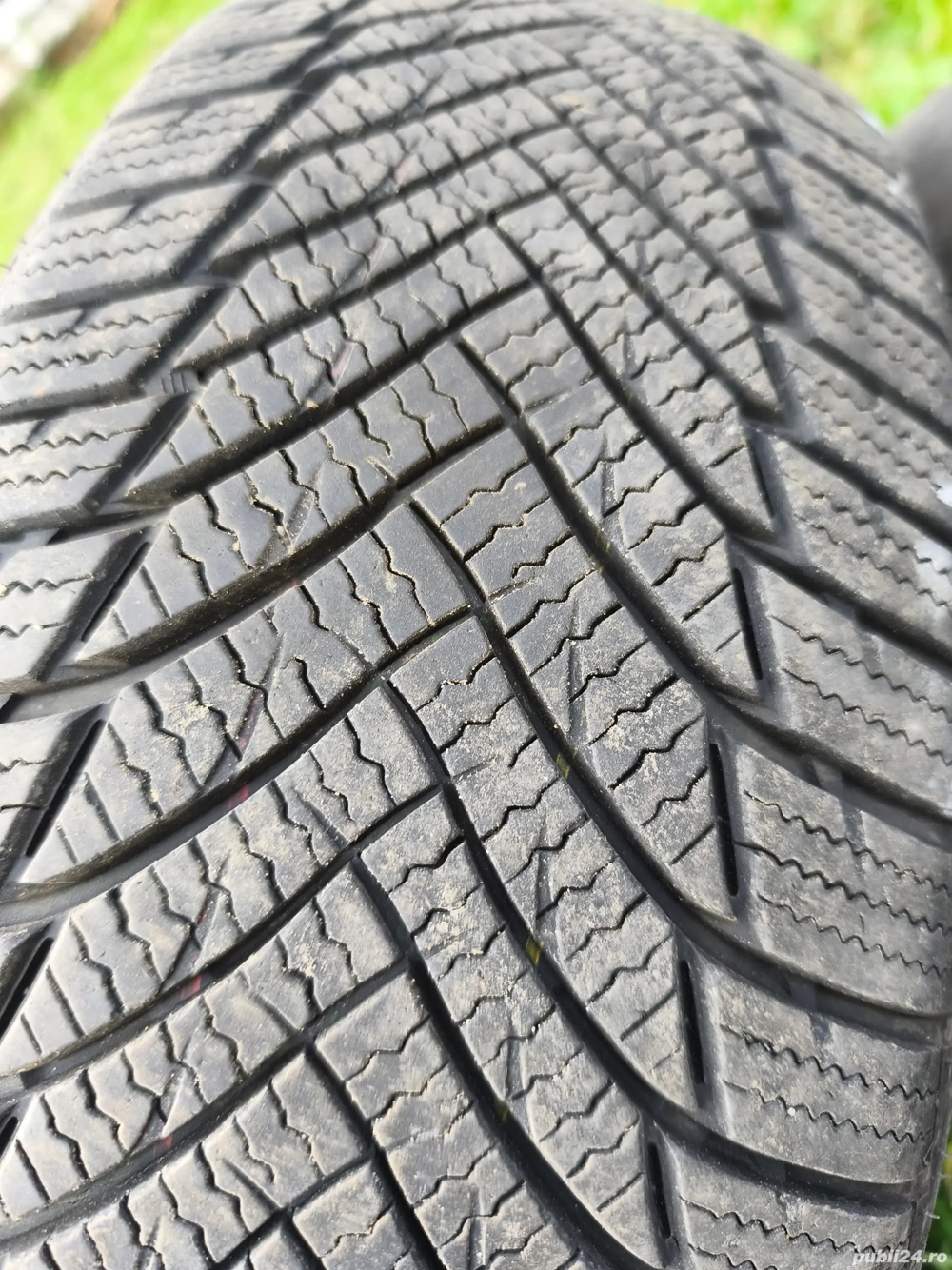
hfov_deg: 58.9
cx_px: 476
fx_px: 844
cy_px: 635
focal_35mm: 23
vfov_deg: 73.9
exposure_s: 1/99.9
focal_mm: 6.18
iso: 200
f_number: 1.65
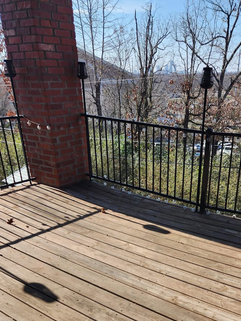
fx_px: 316
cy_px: 229
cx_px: 160
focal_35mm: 34
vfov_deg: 52.2
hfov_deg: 41.3
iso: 20
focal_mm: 5.4
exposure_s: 1/981
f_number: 1.8
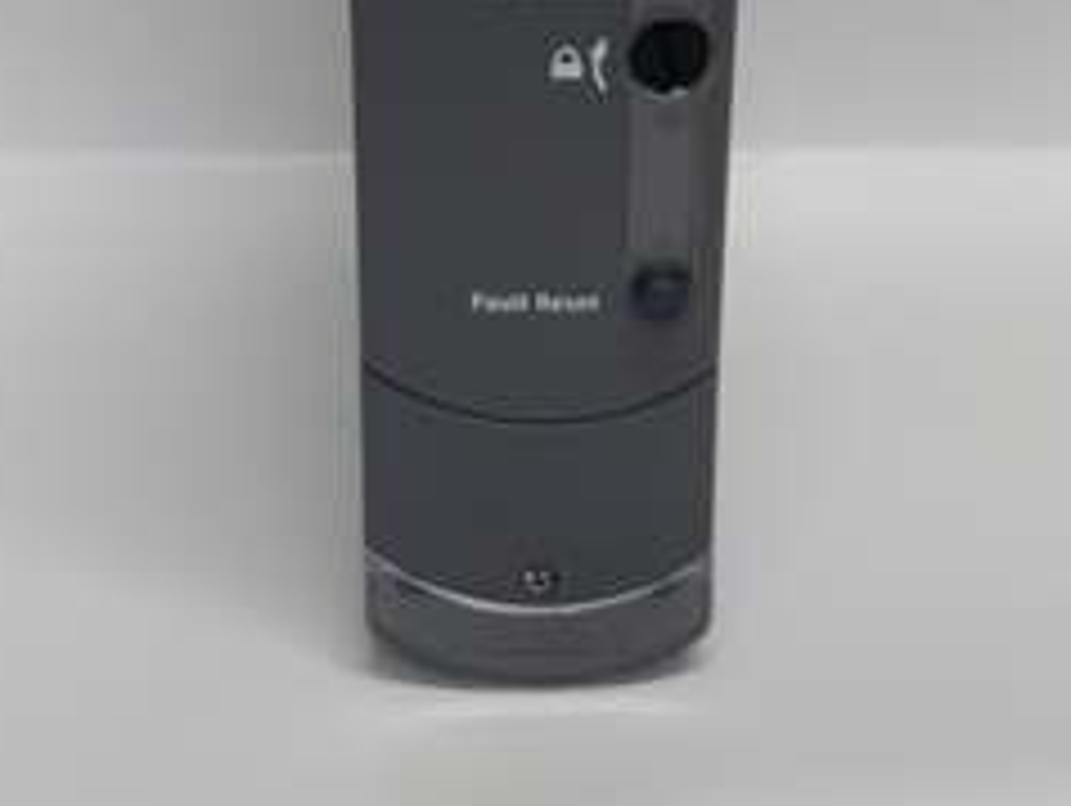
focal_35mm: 68
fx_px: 2106
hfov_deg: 28.5
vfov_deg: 20.8
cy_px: -36
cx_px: 454
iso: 107
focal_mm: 3.79
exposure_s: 1/33
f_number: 2
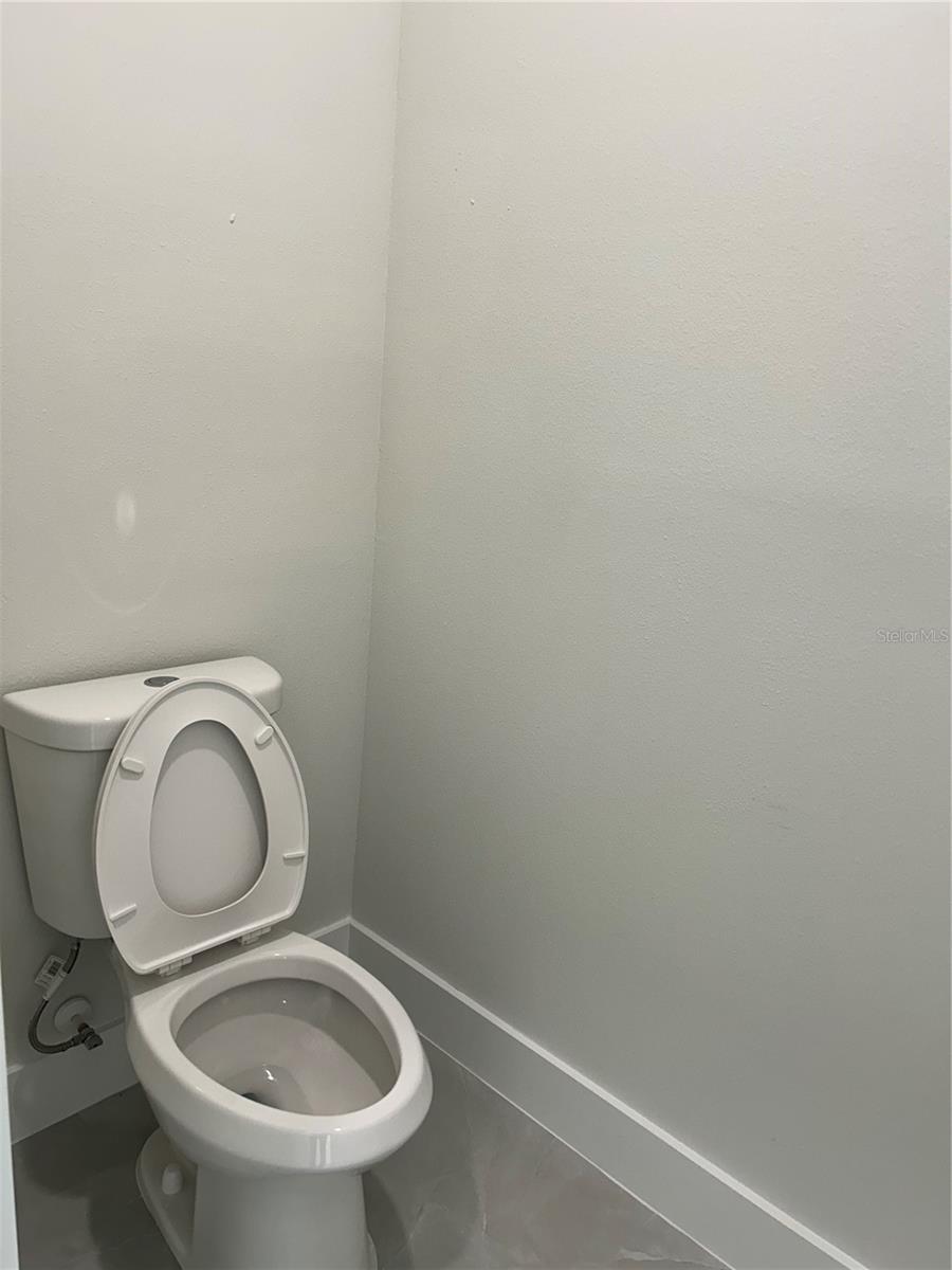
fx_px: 953
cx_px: 476
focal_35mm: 26
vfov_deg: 67.3
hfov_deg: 53.1
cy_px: 635
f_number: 1.5
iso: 80
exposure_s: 1/120
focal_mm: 5.7
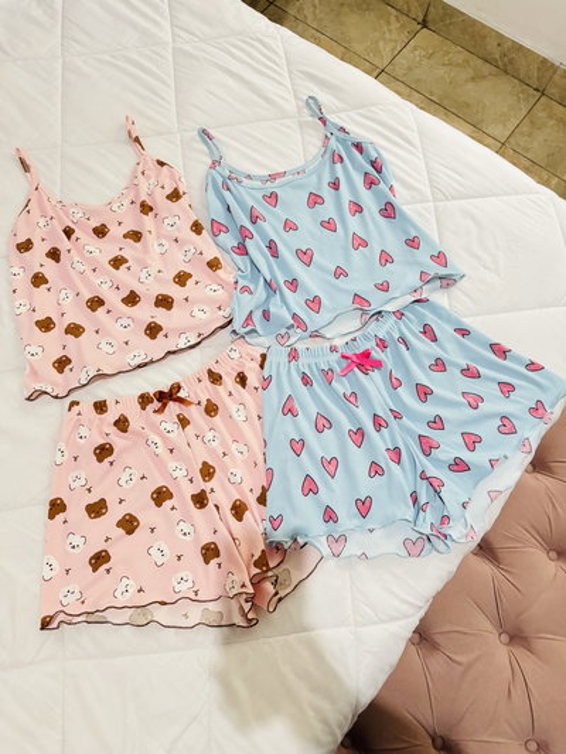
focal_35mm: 24
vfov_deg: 71.6
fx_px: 523
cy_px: 377
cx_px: 283
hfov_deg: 56.8
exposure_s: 1/50
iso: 800
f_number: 1.78
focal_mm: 6.76
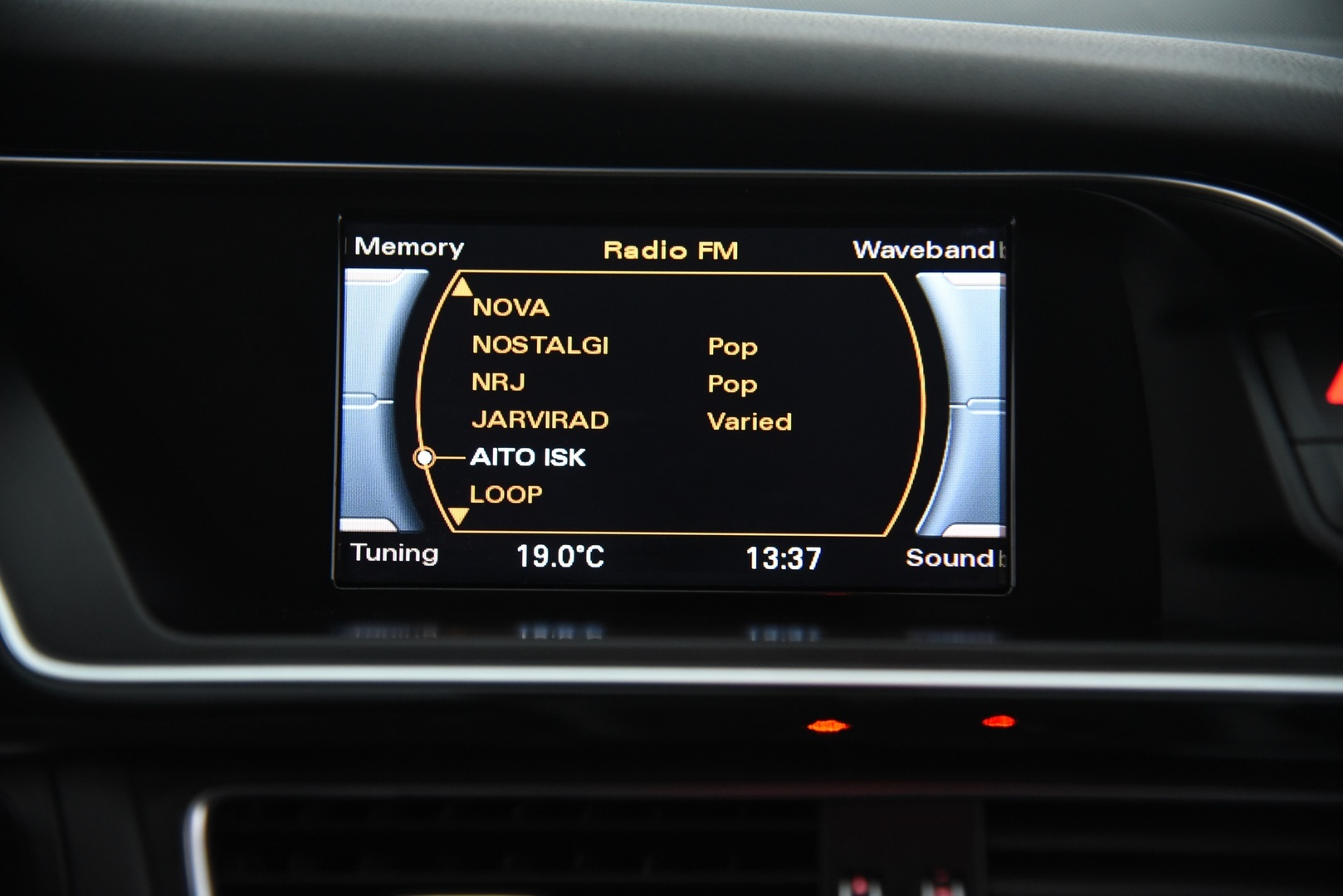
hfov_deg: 27.0
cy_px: 448
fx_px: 2799
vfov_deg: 18.2
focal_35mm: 75
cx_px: 672
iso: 4000
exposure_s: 1/50
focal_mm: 75
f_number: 4
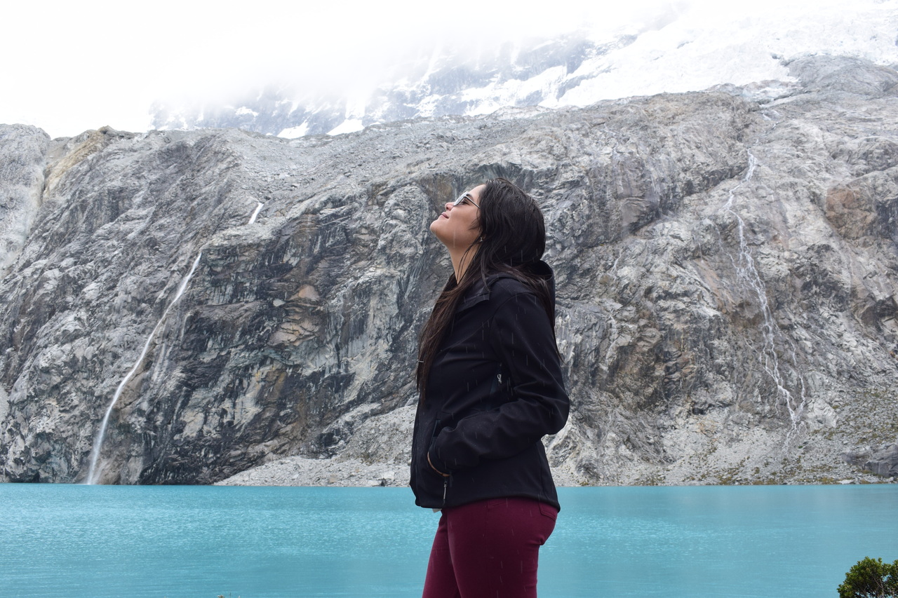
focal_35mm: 36
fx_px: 898
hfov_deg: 53.1
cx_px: 449
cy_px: 299
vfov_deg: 36.9
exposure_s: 1/400
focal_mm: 24
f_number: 11
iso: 400
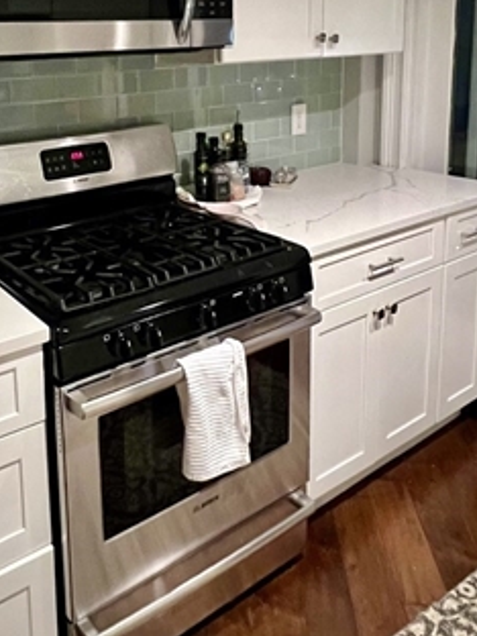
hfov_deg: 42.6
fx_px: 588
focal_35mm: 32
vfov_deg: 53.4
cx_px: 110
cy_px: 135
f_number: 1.8
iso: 800
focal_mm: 1.57
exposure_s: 1/40
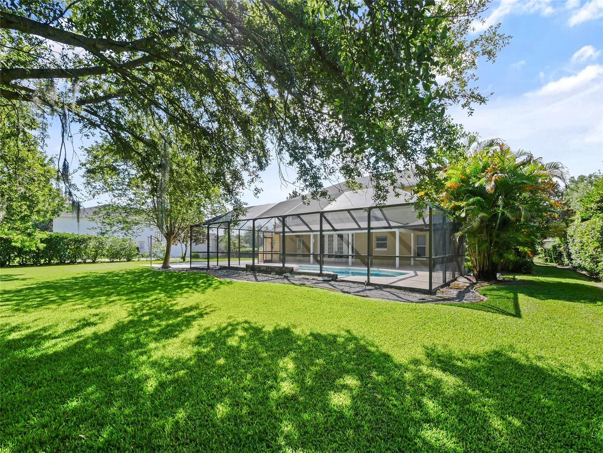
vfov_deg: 85.7
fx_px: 244
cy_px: 226
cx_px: 302
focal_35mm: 14
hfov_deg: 102.1
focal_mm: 7
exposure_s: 1/250
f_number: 6.3
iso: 200
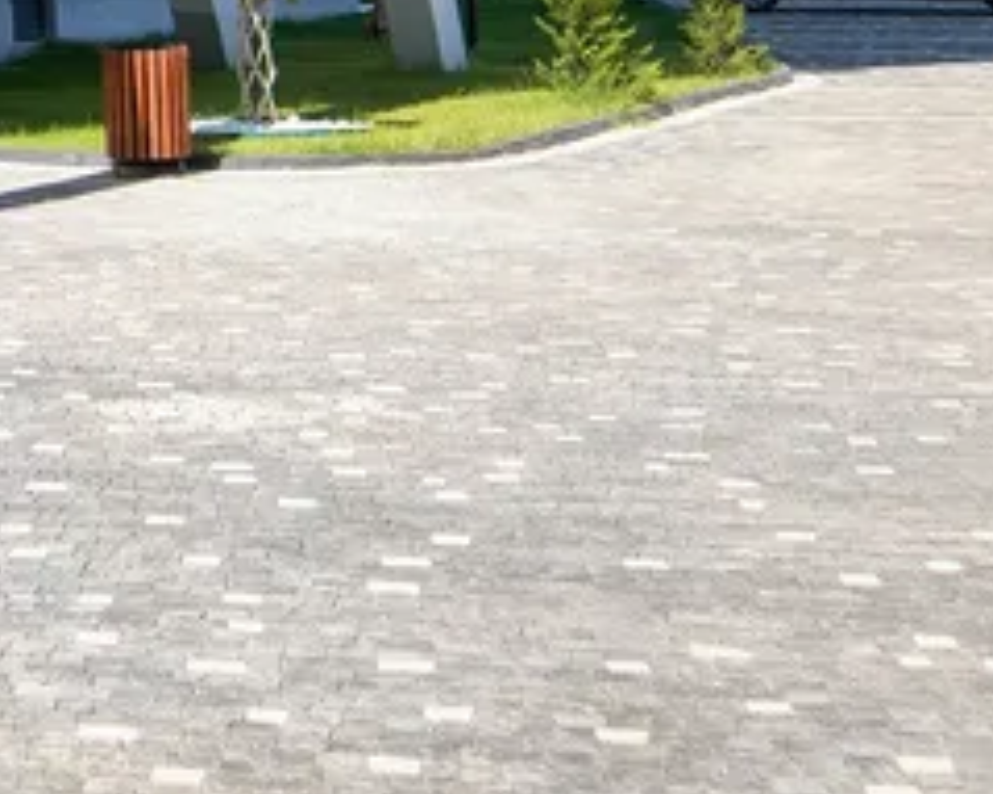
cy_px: -366
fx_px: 3525
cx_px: -565
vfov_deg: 12.3
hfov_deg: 14.7
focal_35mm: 120
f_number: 7.1
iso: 125
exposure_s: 1/160
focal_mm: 24
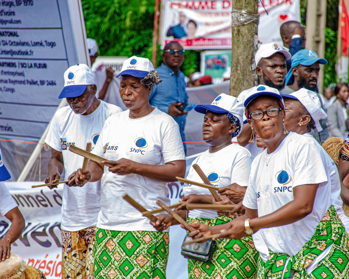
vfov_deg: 6.5
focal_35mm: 238
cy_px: 139
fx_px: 2458
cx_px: 173
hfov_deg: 8.1
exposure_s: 1/125
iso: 100
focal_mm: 140
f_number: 5.6
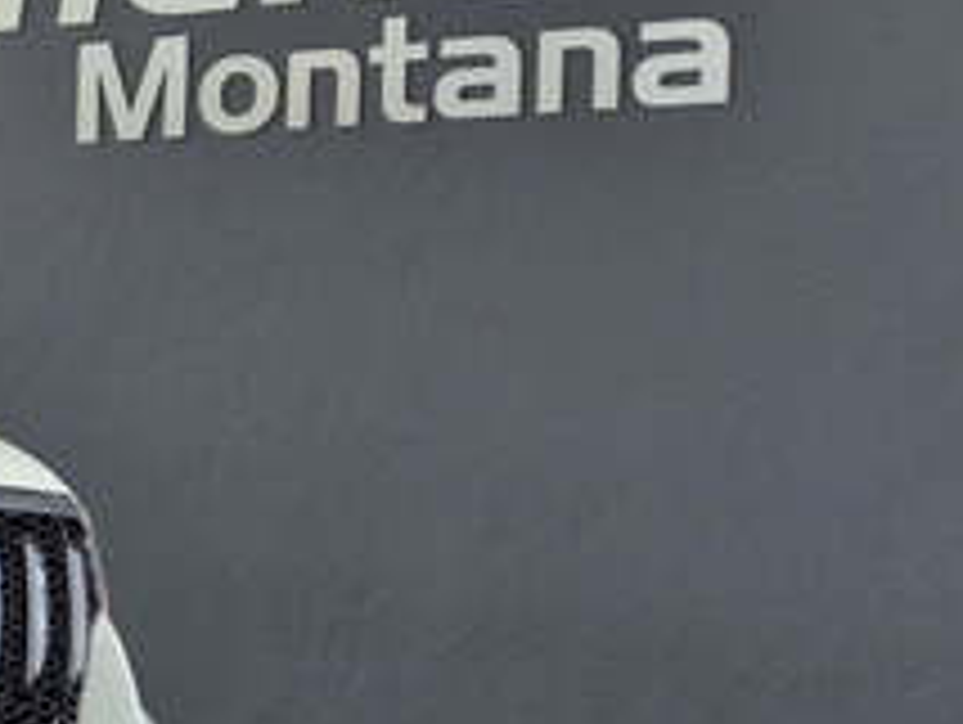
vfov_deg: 13.5
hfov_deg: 14.3
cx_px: -1076
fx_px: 3064
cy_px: 481
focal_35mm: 110
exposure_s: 1/180
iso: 50
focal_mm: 5.4
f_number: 1.8
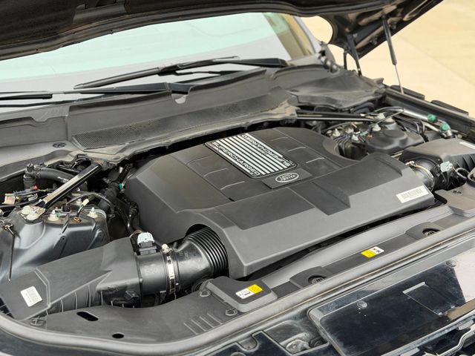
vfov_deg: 30.3
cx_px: 238
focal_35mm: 48
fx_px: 659
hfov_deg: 39.7
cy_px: 178
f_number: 1.78
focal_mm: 6.76
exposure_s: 1/312
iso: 80
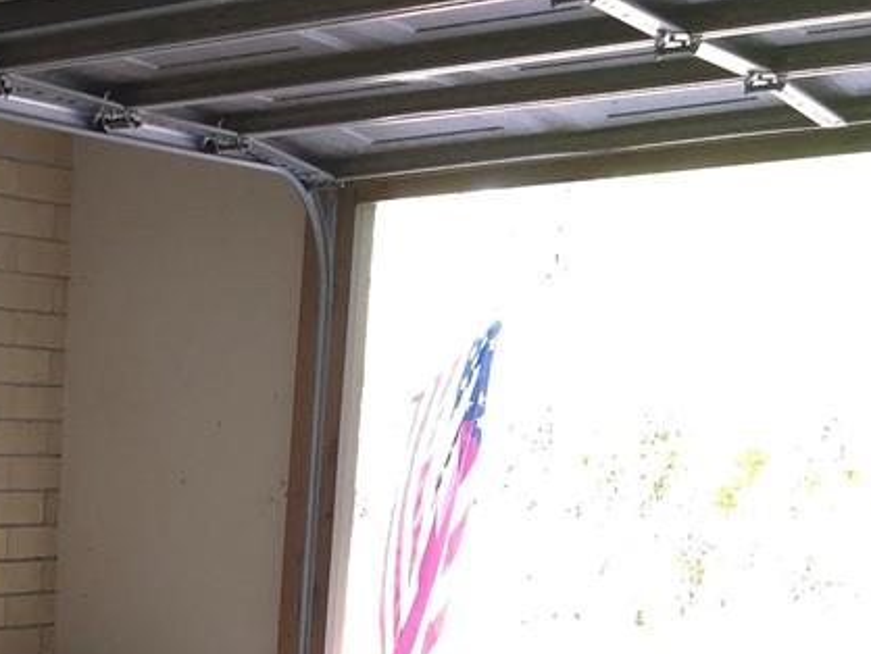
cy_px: 1137
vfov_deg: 14.9
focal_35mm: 88
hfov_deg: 20.2
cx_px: -296
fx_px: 2216
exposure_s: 1/60
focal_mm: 6.3
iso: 400
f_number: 1.7
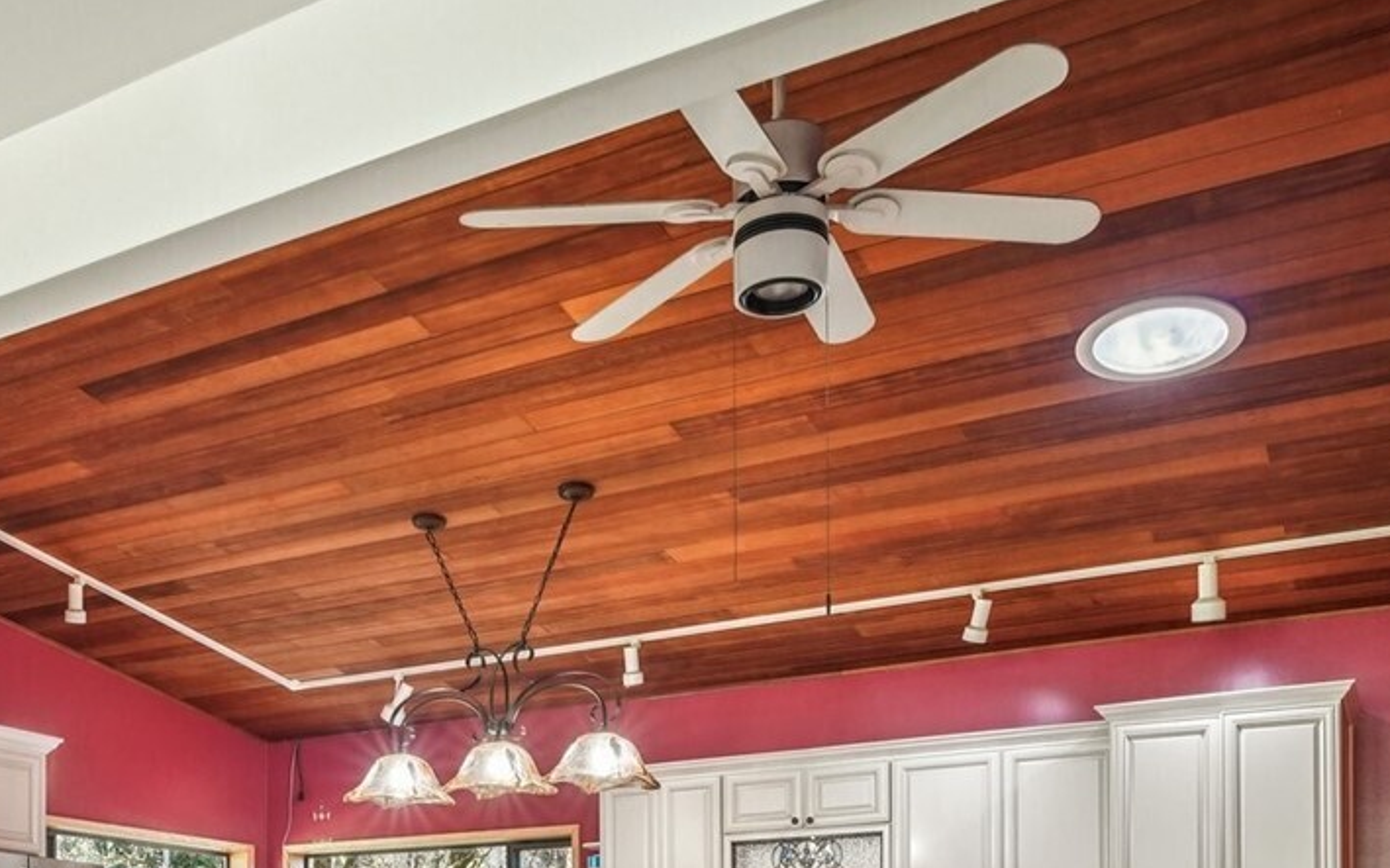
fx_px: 1477
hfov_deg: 48.8
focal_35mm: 39
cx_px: 385
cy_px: 1059
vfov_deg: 28.3
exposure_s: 1/20
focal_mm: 16
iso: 1600
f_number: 8
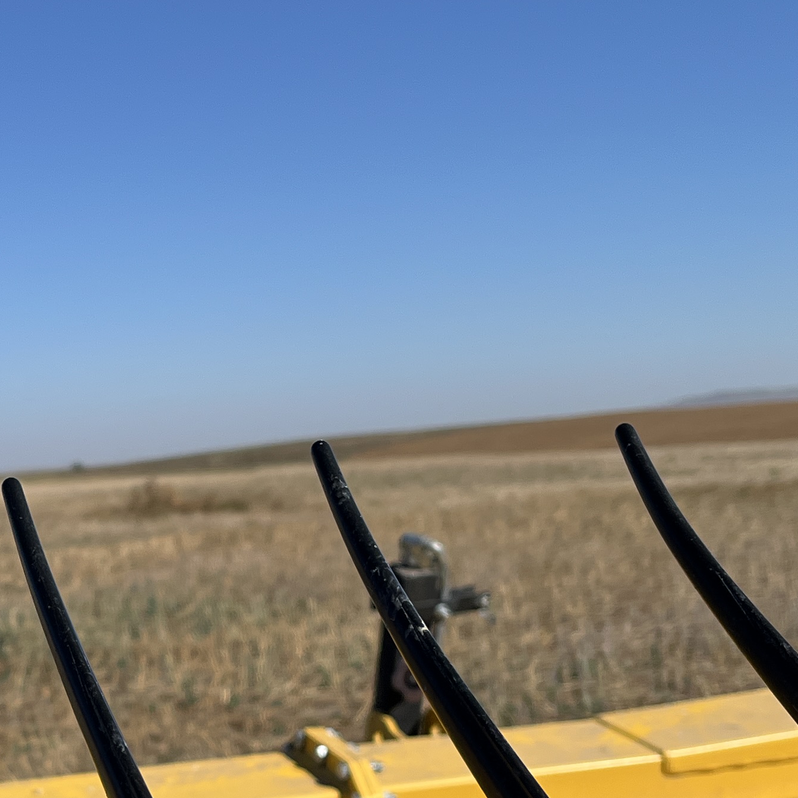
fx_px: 1800
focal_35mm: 69
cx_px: 91
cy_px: 749
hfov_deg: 24.3
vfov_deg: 24.2
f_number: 1.6
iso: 50
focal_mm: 5.1
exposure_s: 1/5076
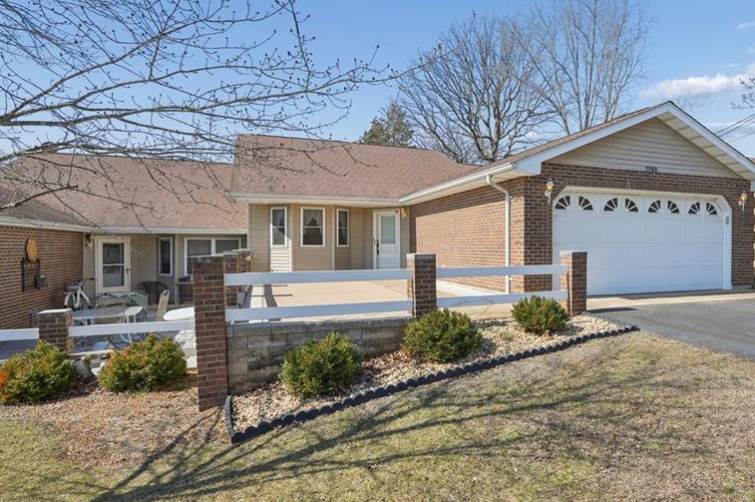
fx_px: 482
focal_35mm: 23
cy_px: 253
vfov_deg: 55.0
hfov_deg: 74.9
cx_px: 470
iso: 400
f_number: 8
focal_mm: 17
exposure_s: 1/800
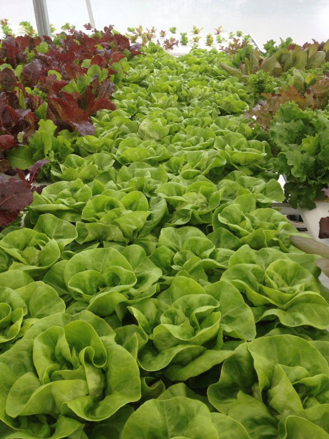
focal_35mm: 35
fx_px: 444
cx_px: 164
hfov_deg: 40.7
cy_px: 220
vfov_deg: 52.6
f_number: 2.4
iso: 50
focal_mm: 4.28
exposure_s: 1/252
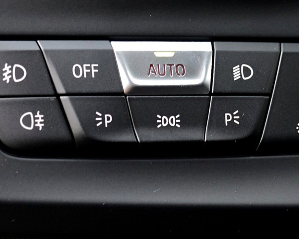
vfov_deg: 11.4
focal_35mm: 135
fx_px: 1195
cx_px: 180
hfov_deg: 14.3
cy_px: 60
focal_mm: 46
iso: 800
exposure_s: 1/40
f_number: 5
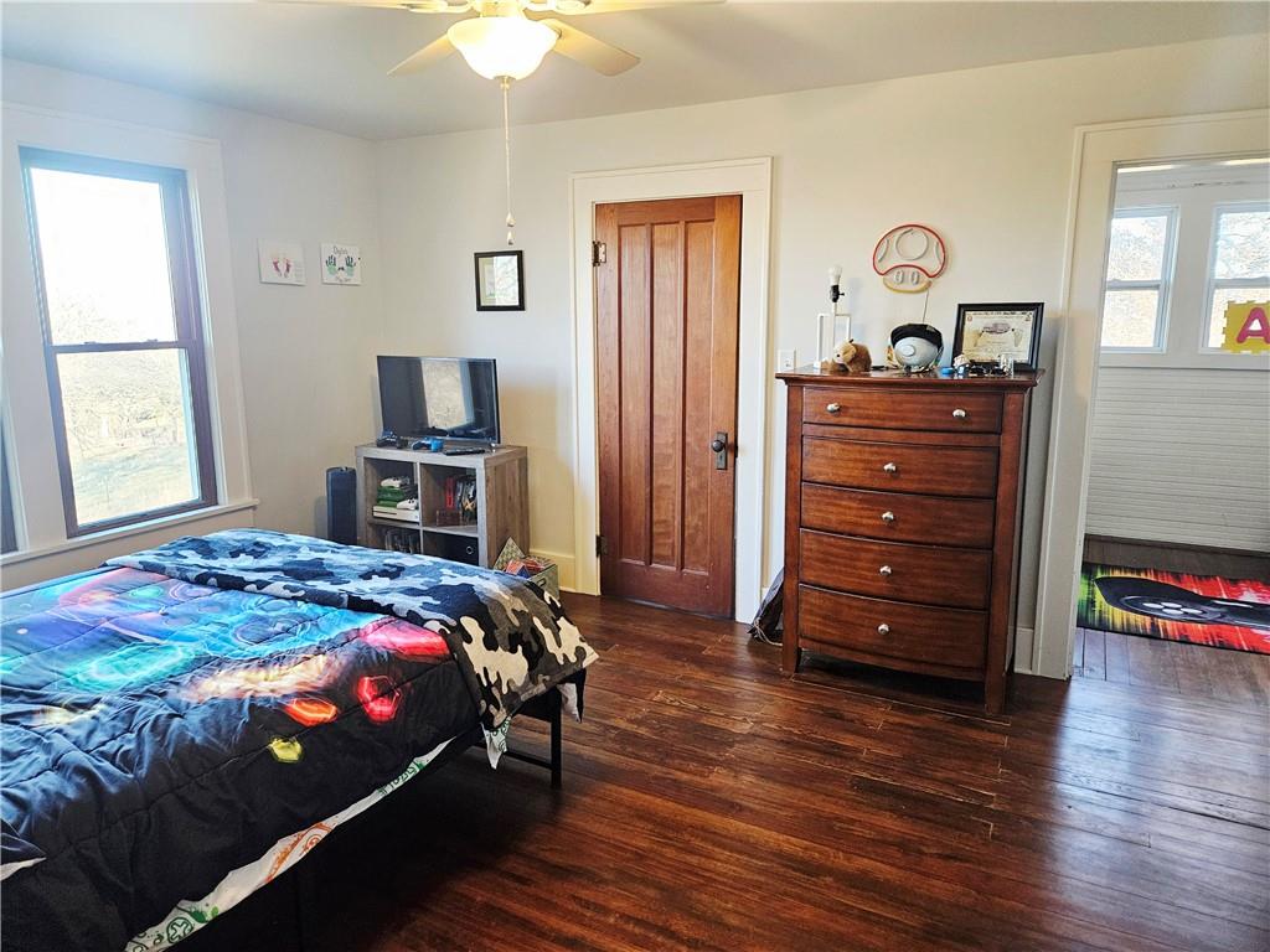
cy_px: 476
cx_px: 635
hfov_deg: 73.9
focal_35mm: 23
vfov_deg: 58.9
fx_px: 844
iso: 640
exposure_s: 1/120
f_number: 1.8
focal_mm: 5.4
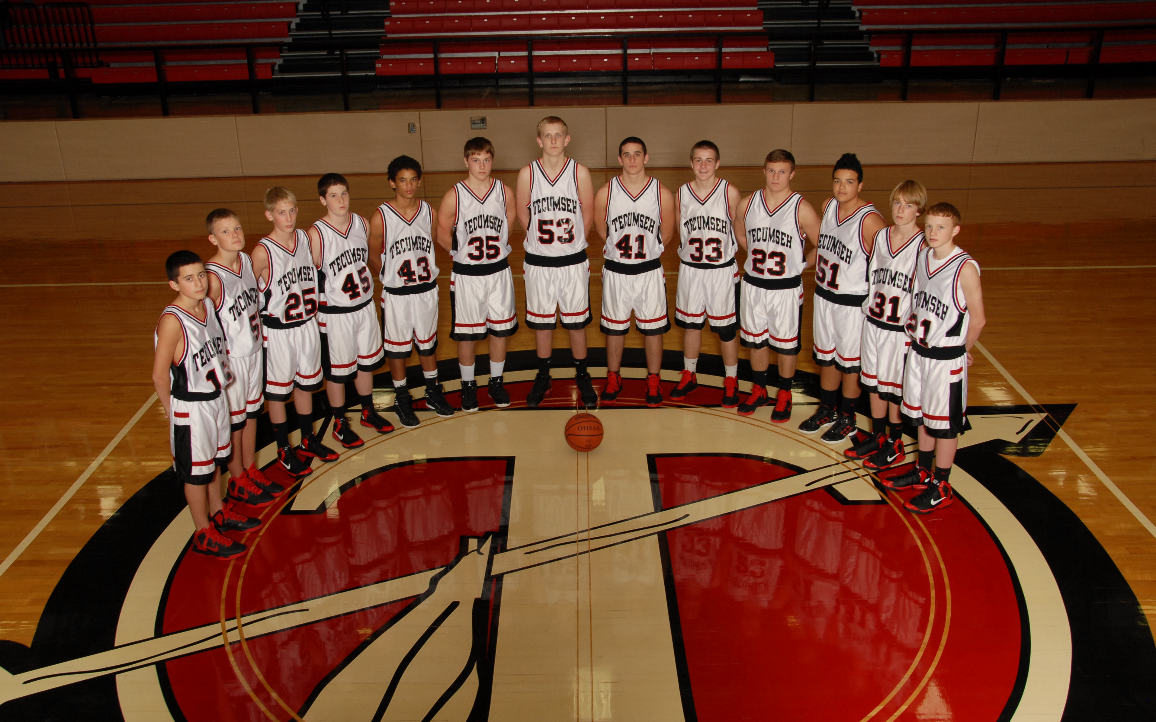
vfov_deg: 38.8
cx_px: 572
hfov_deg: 58.9
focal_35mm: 33
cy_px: 343
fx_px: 1024
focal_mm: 21
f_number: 9
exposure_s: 1/125
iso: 400
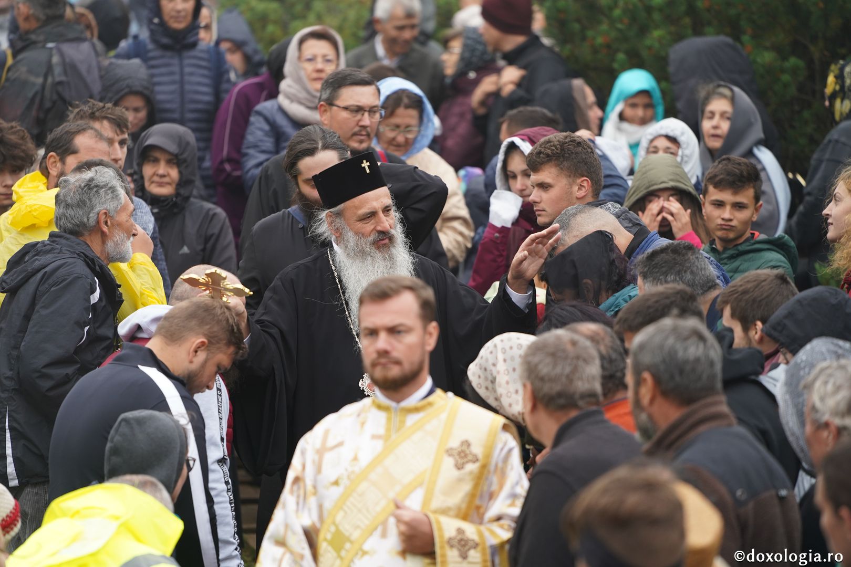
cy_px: 284
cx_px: 426
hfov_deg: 10.3
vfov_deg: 6.9
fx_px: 4727
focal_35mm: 200
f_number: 2.8
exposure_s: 1/640
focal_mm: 200
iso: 640
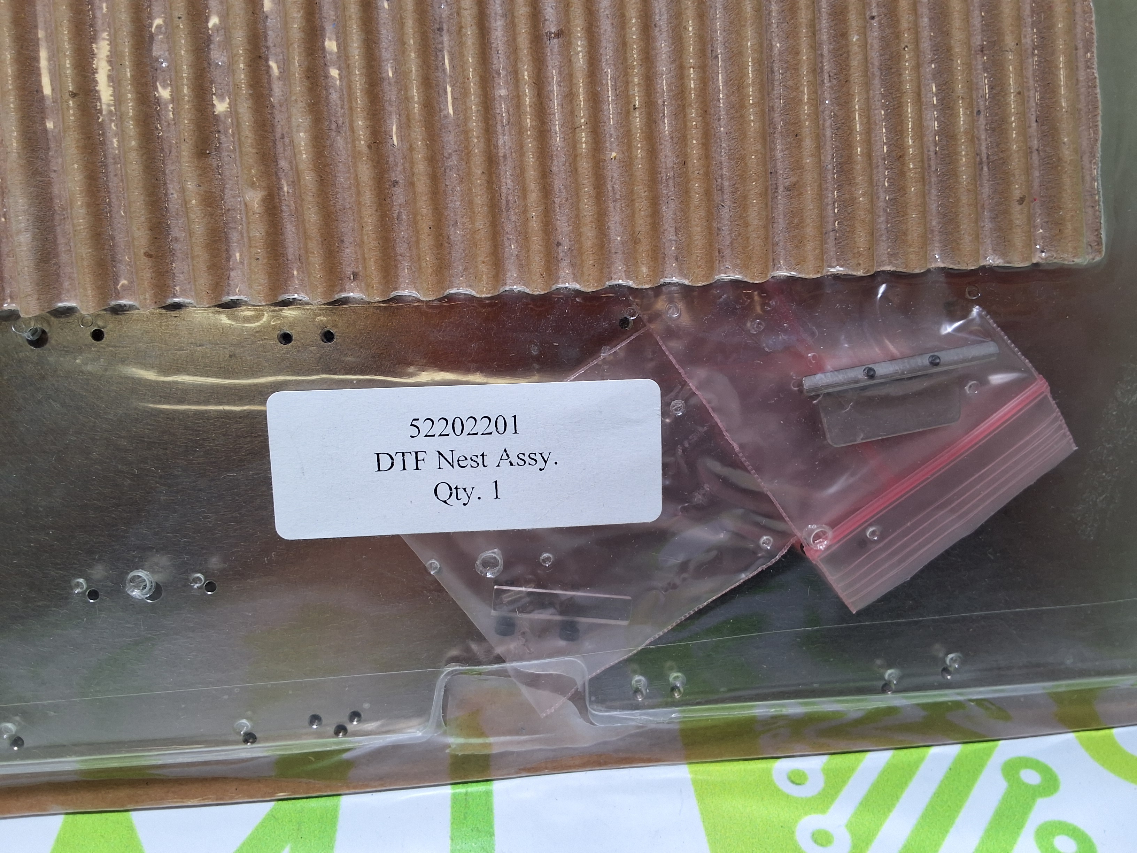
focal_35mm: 28
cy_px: 426
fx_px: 920
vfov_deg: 49.7
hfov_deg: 63.4
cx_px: 568
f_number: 1.9
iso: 40
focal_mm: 2.91
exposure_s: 1/60
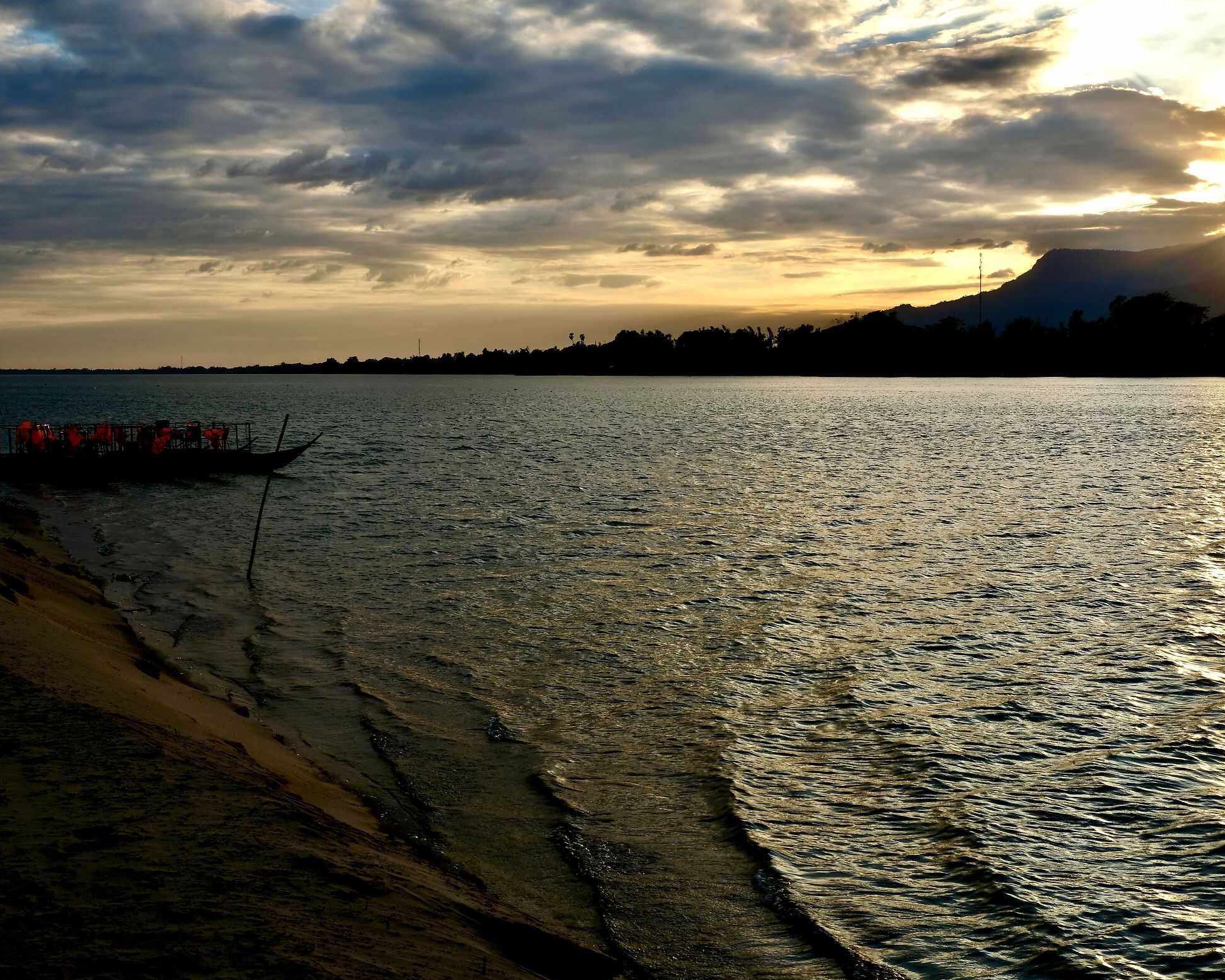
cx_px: 633
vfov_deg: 39.2
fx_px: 1378
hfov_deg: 47.9
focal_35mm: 38
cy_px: 493
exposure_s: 1/56
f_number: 14
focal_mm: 22.3
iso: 100
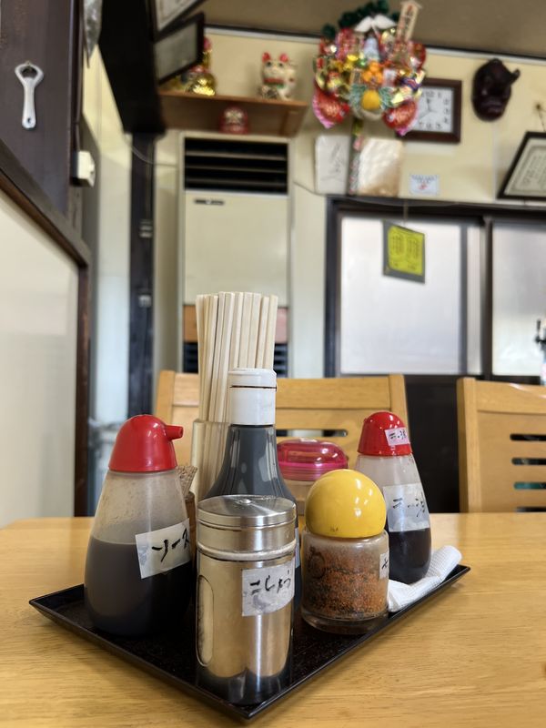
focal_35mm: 26
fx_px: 547
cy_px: 364
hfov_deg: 53.1
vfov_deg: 67.3
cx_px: 273
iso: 100
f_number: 1.5
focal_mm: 5.7
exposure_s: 1/100
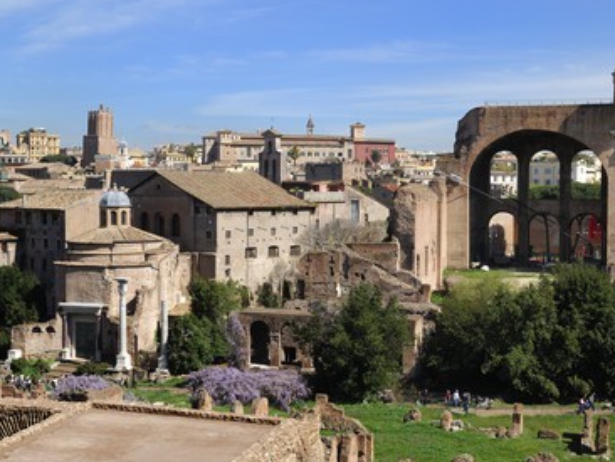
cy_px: 228
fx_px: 942
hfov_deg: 36.1
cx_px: 295
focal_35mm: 53
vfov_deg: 27.6
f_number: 7.6
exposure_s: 1/200
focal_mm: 32
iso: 100
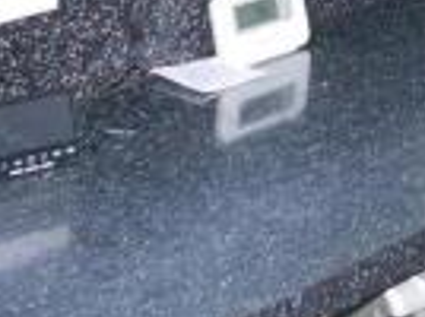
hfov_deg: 14.6
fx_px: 1495
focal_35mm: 122
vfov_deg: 11.1
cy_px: -293
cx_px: 717
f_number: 4.5
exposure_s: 1/250
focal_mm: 14
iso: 200
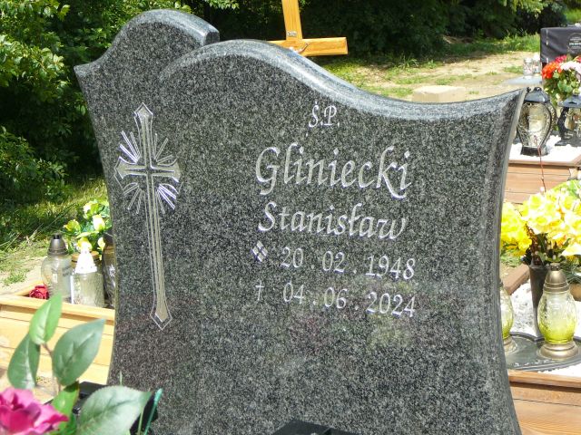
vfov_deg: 24.0
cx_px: 290
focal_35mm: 61
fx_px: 1024
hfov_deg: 31.7
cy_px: 218
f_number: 3.6
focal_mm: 9.1
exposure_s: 1/400
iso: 80
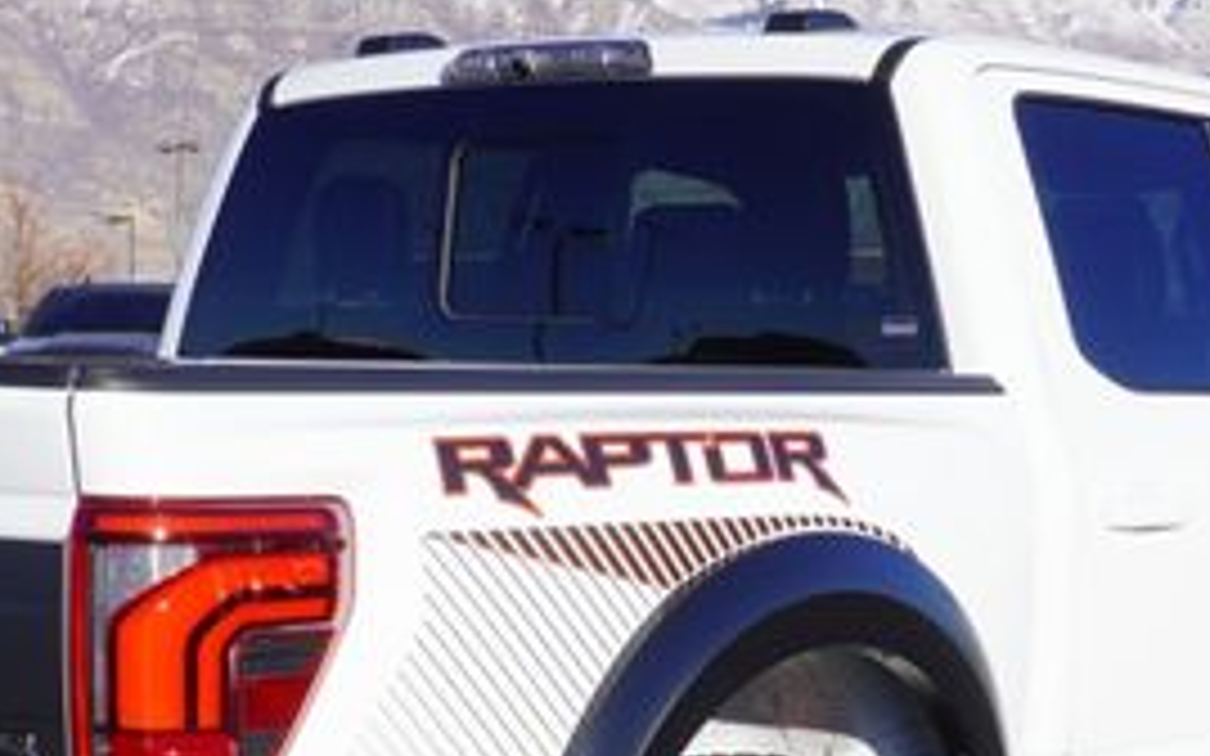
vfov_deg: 13.1
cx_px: 522
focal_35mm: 98
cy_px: 760
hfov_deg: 21.2
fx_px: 3238
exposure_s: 1/125
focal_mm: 27
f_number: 11
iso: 100
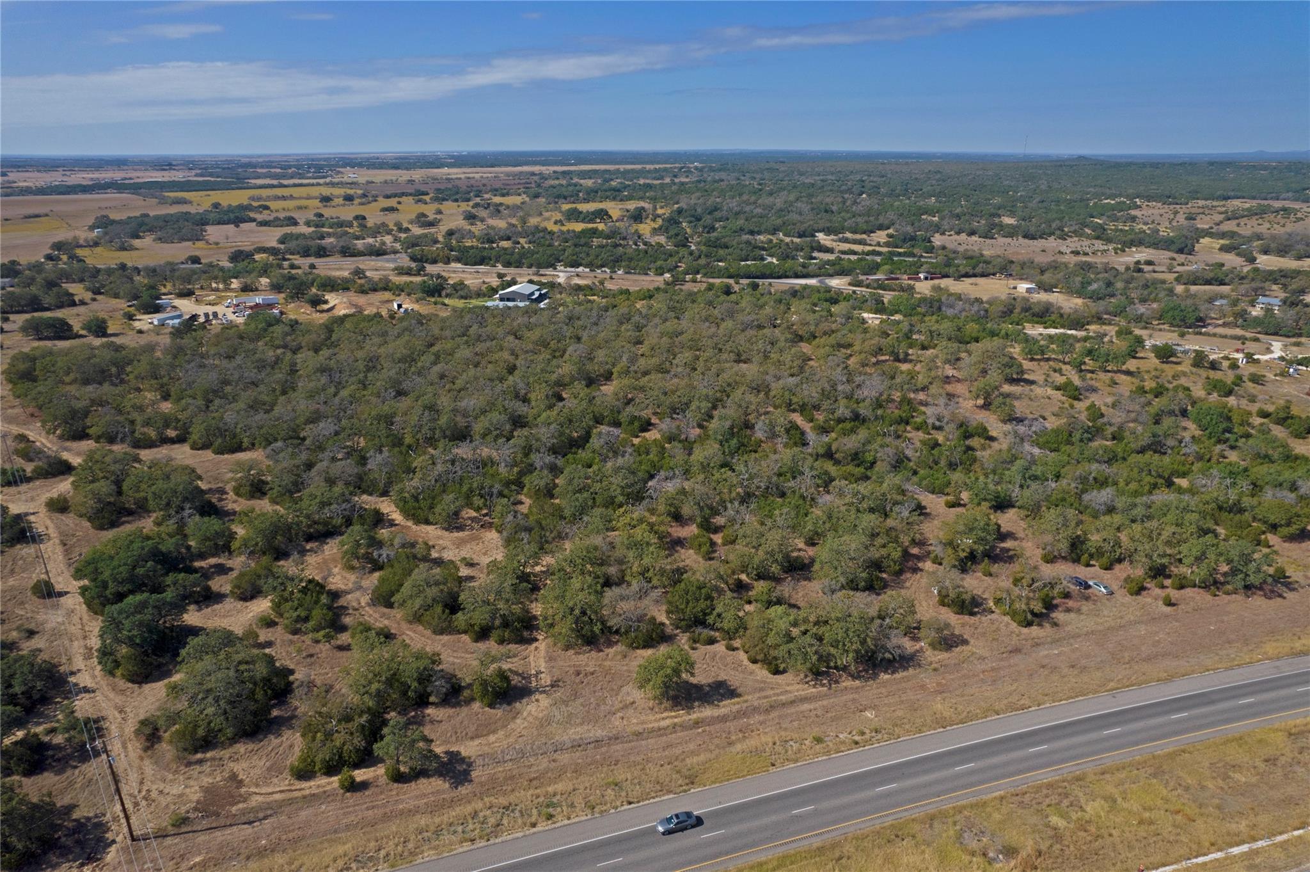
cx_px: 655
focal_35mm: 22
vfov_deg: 57.2
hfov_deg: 78.6
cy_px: 436
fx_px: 800
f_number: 2.8
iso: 120
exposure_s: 1/2500
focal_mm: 8.38
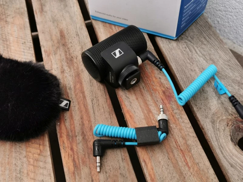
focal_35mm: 41
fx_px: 288
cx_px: 122
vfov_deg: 35.1
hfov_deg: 45.8
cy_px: 91
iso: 100
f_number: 1.6
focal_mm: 5.56
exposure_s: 1/100
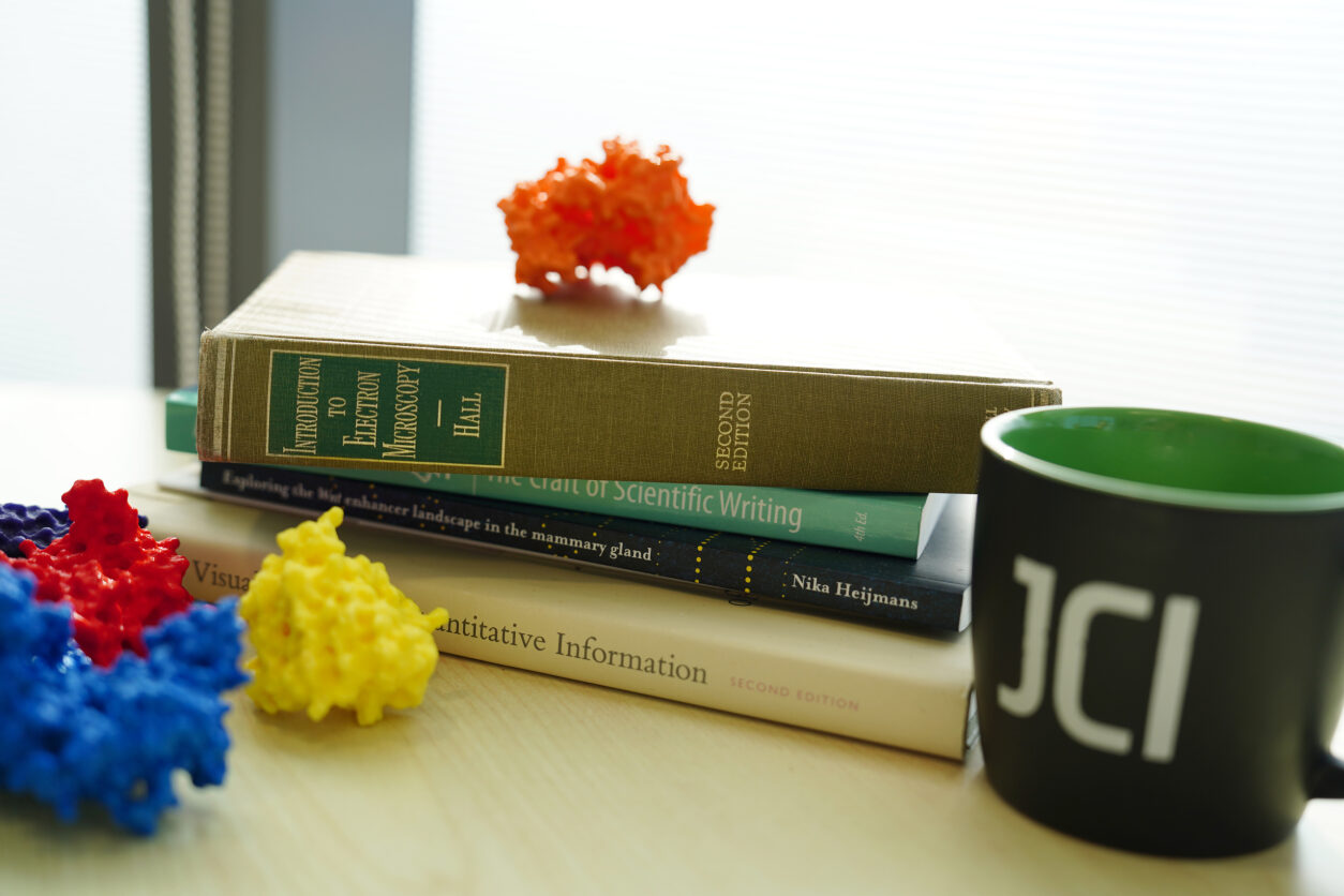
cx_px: 672
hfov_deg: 41.1
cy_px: 448
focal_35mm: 48
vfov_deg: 28.1
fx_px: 1792
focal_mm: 48
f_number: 2.8
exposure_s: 1/160
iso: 100
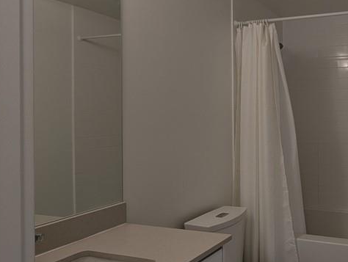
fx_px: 282
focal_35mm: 28
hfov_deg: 51.9
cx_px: 340
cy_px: 116
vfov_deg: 49.8
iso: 47
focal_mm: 1.95
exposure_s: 1/30
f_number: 2.2
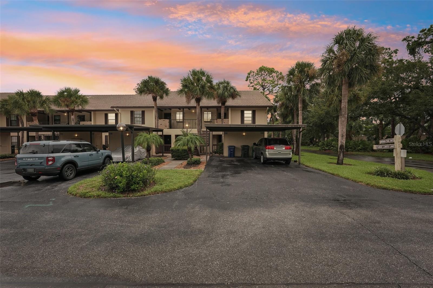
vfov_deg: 73.7
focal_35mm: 16
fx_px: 192
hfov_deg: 96.7
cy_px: 144
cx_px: 216
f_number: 8
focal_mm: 16
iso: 400
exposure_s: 1/250
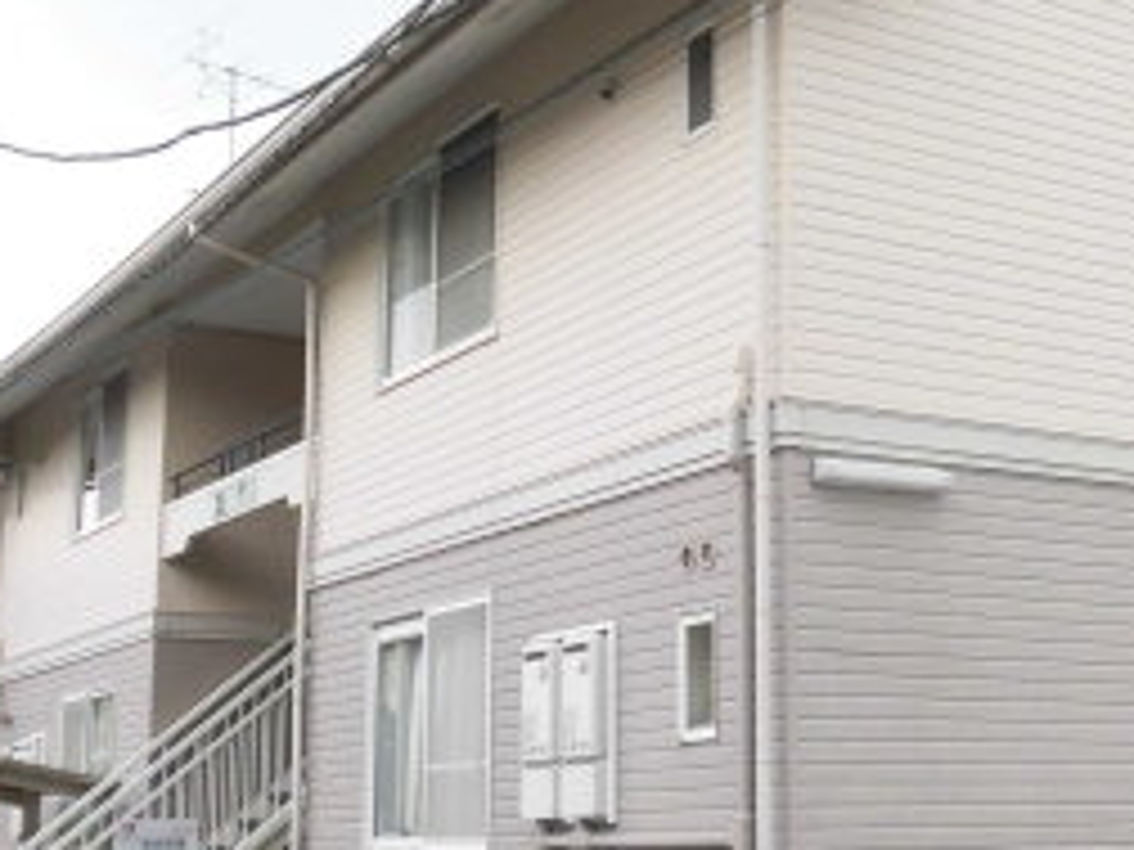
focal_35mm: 61
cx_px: 878
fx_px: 1998
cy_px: 459
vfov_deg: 24.0
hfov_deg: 31.0
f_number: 3.1
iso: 125
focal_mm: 4.3
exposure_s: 1/80
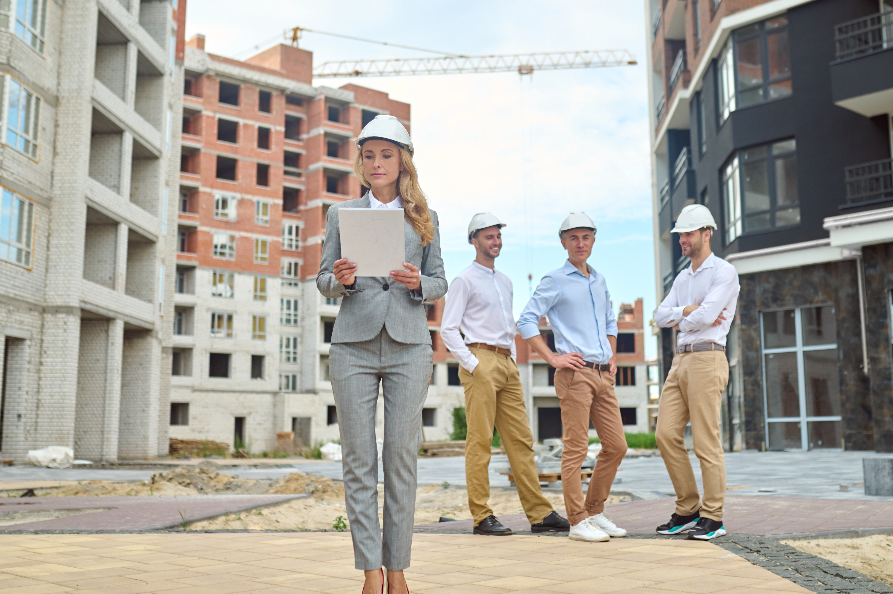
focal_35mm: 45
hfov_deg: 43.6
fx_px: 1116
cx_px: 487
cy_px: 256
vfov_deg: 29.8
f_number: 2.5
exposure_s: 1/2500
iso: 320
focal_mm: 35
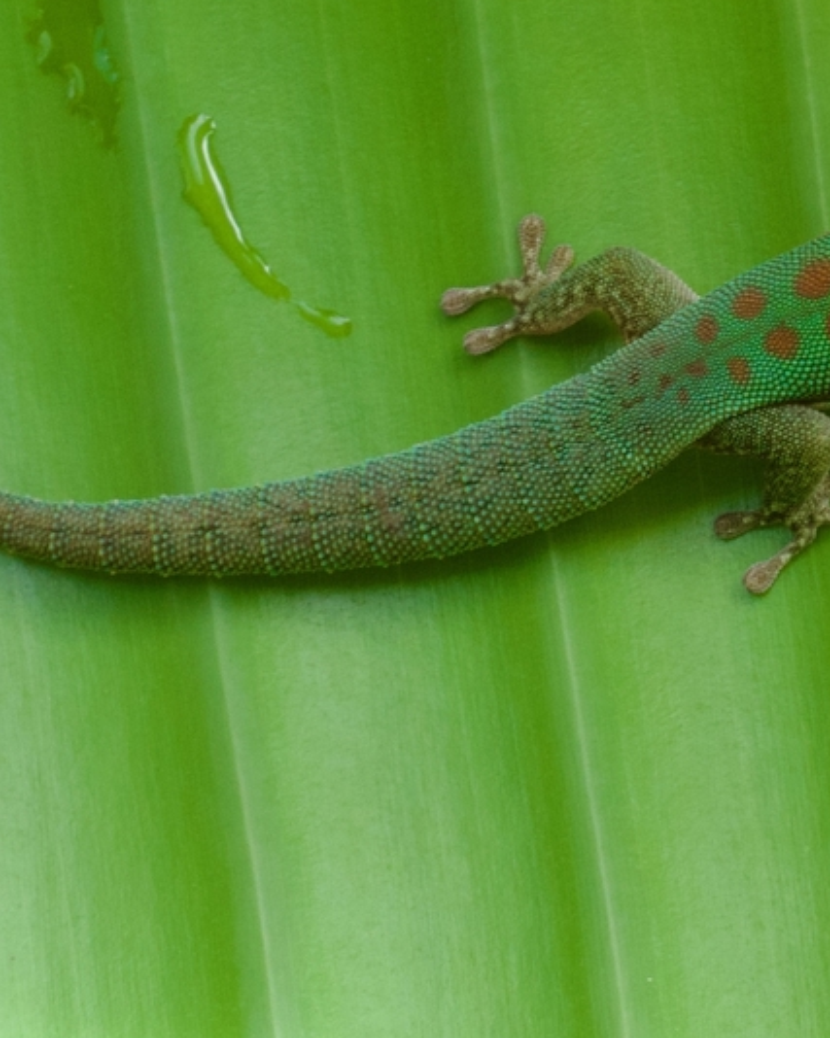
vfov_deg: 7.7
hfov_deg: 6.2
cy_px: 219
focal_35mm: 250
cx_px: 731
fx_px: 7679
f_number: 13
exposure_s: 1/60
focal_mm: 60
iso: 400
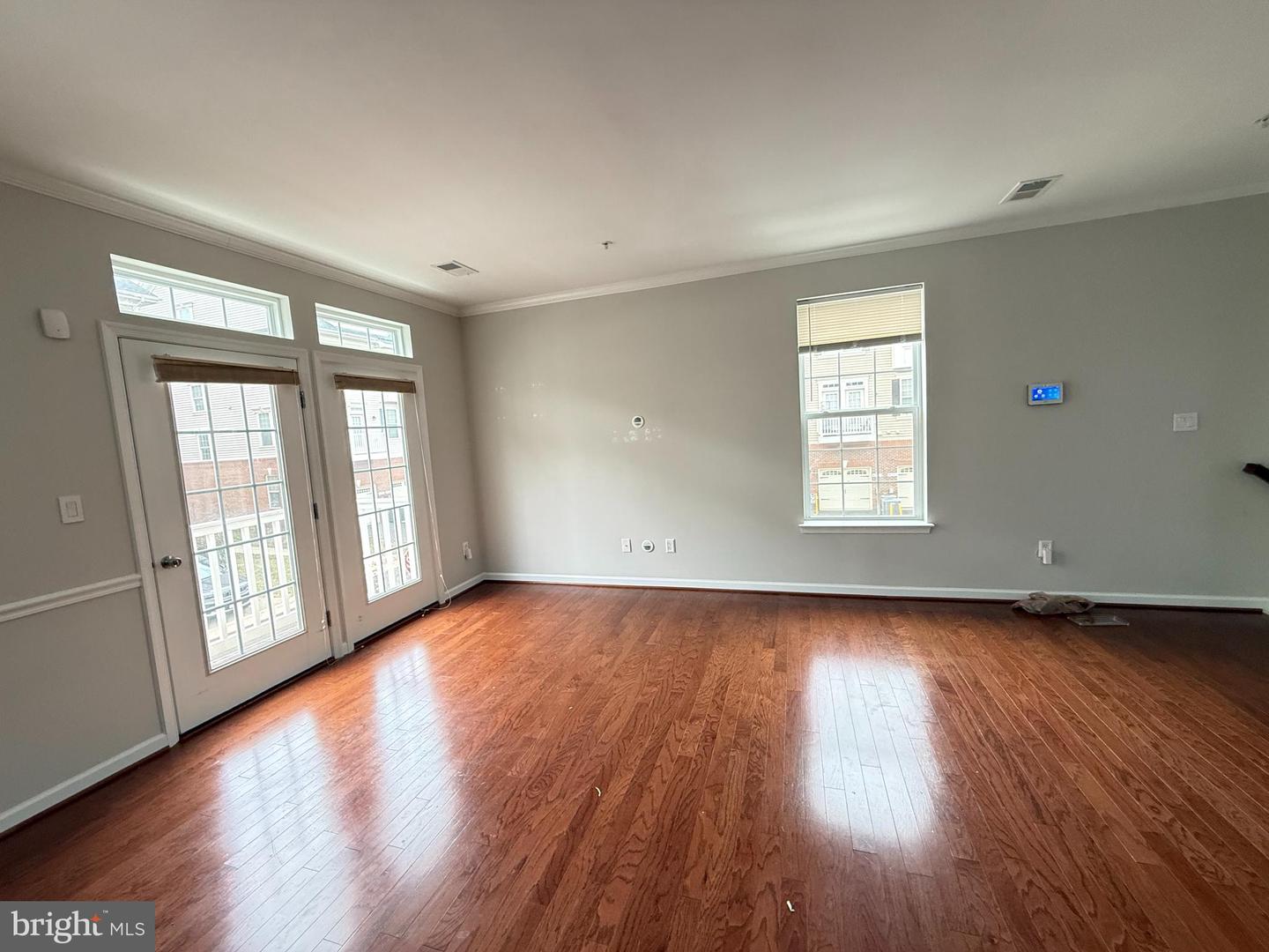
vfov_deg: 85.7
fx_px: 513
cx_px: 634
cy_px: 476
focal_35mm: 14
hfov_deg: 102.1
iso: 320
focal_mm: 2.22
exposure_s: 1/120
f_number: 2.2
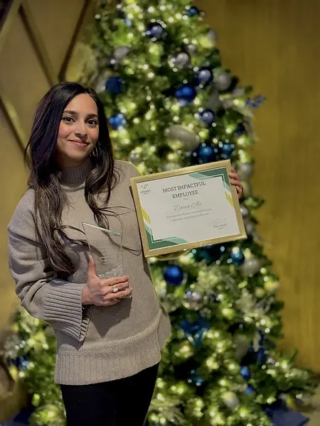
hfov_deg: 30.3
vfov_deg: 39.7
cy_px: 213
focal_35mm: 48
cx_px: 160
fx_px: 592
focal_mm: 6.76
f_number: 1.78
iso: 500
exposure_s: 1/40
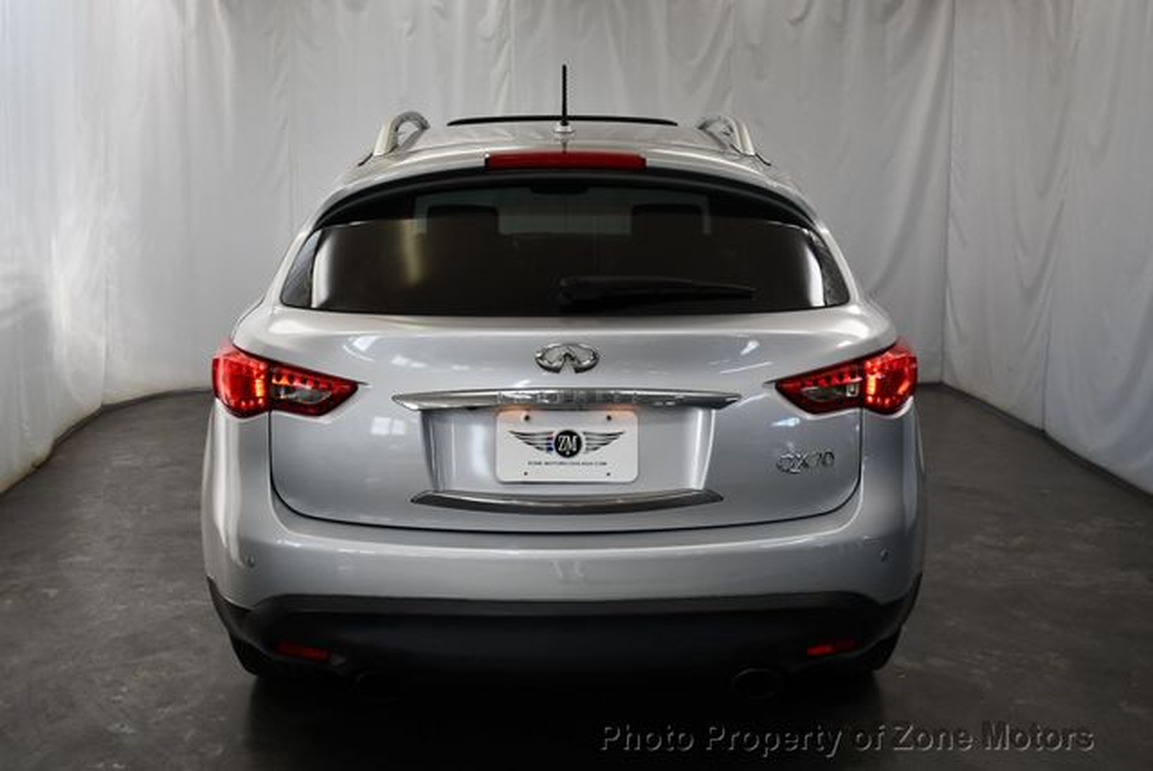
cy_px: 386
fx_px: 1154
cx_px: 576
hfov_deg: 53.1
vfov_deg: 36.9
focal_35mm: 36
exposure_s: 1/250
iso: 450
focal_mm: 18
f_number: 3.5
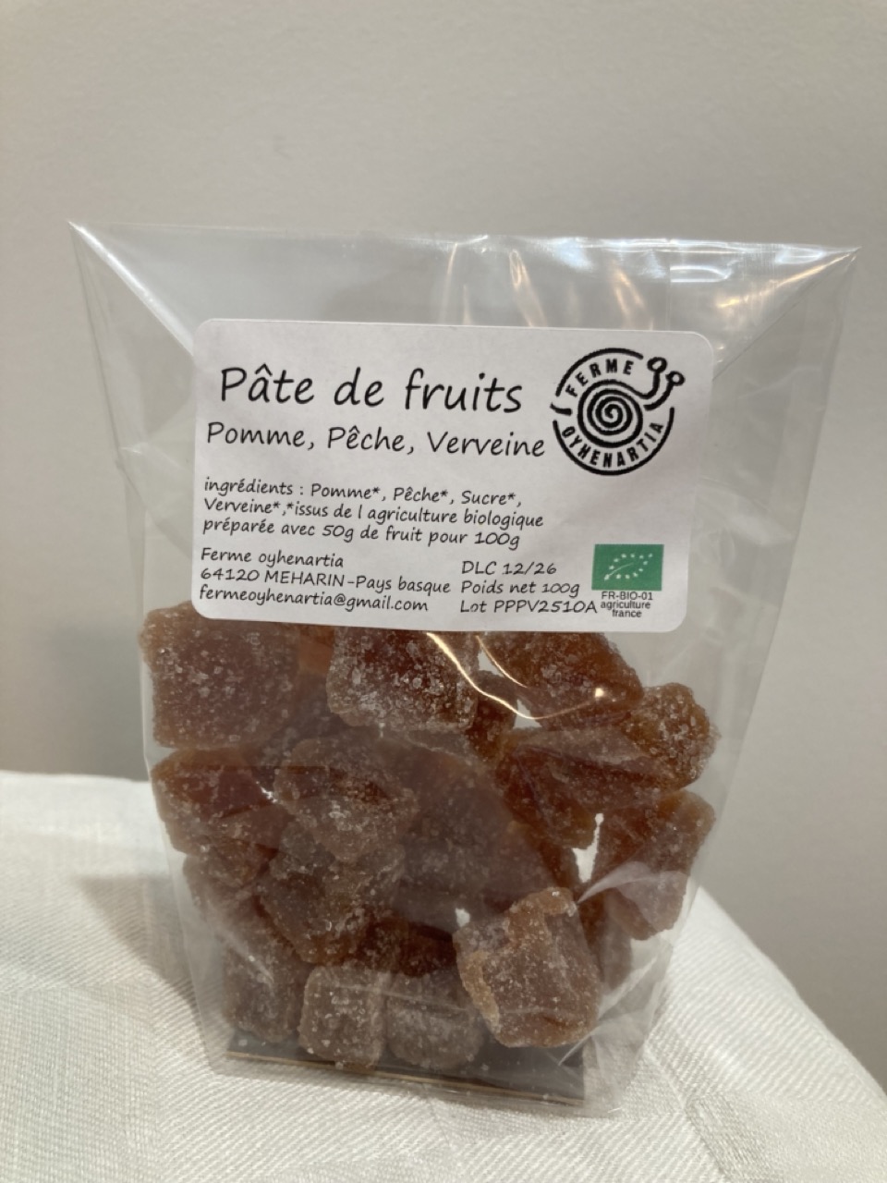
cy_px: 592
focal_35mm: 28
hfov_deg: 49.7
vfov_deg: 63.4
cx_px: 444
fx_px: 957
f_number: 1.8
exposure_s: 1/50
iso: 64
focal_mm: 3.99
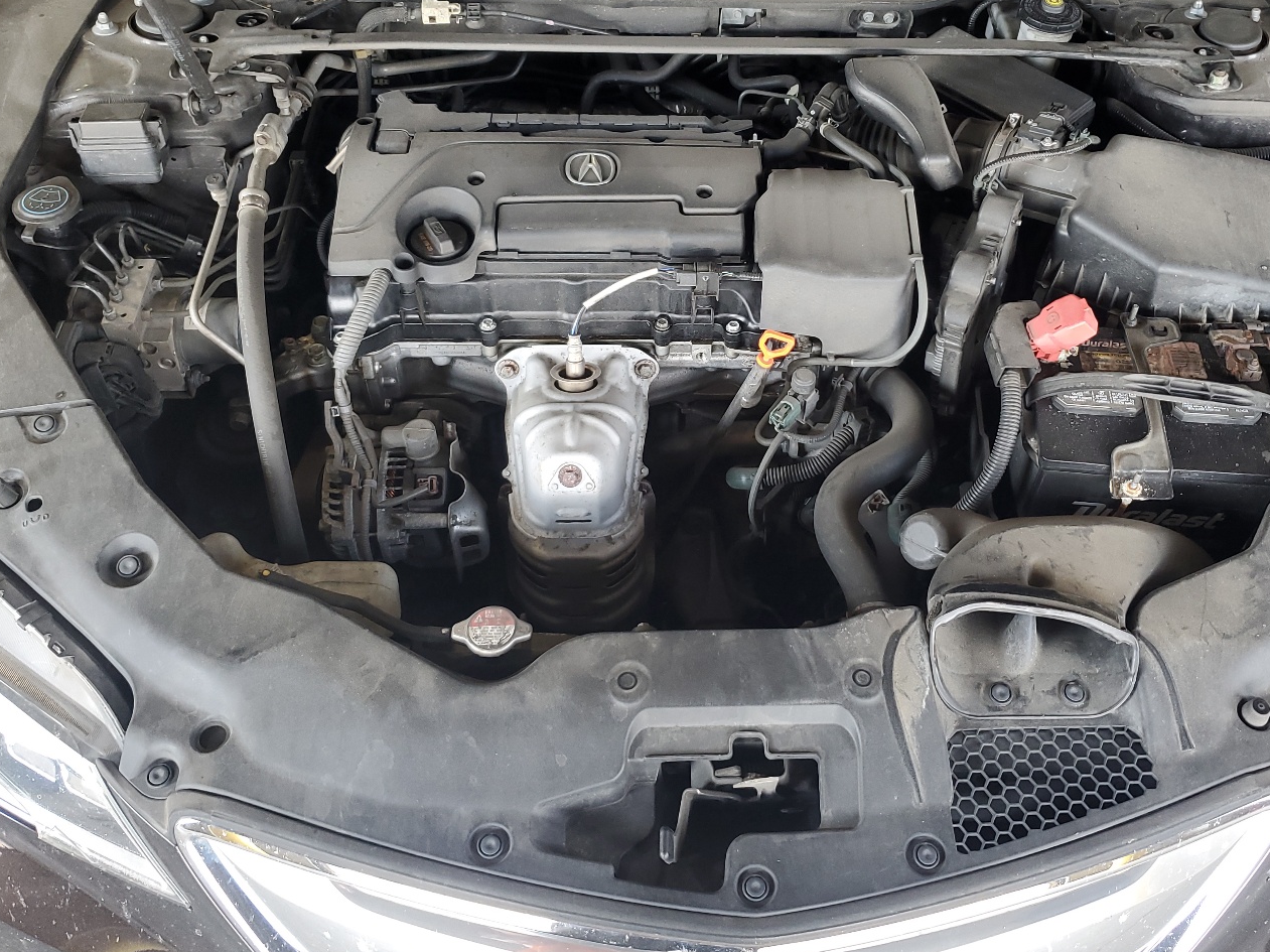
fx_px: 1210
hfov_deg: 55.1
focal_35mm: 33
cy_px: 387
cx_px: 732
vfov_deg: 42.7
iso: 61
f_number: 1.5
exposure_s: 1/60.2
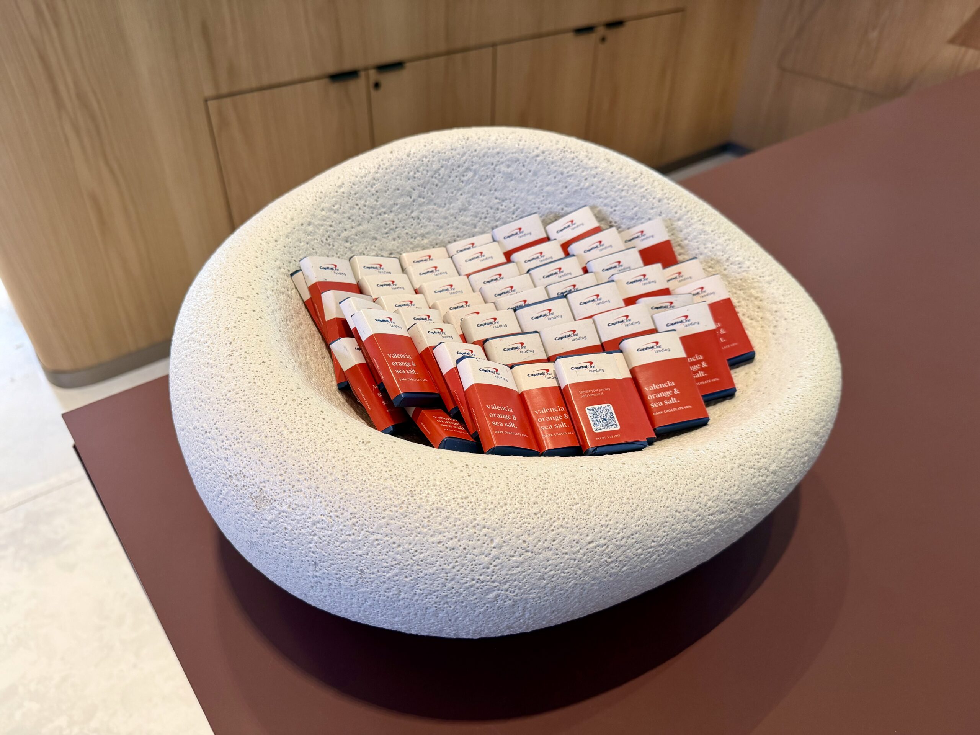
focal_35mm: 24
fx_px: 679
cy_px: 368
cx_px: 490
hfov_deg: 71.6
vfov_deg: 56.8
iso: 200
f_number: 1.78
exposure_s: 1/120
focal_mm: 6.76
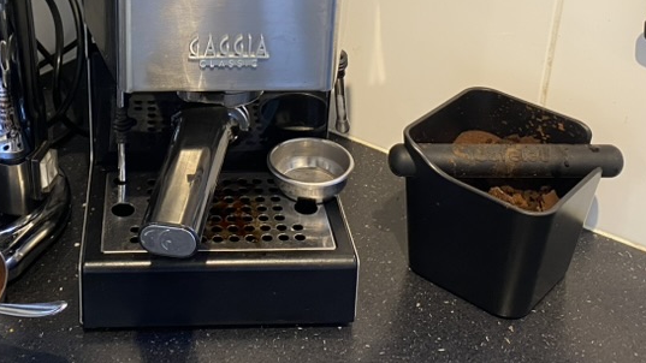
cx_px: 198
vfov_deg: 21.5
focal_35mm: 54
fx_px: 925
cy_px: 12
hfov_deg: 37.9
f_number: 1.8
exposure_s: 1/50
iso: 125
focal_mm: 4.25
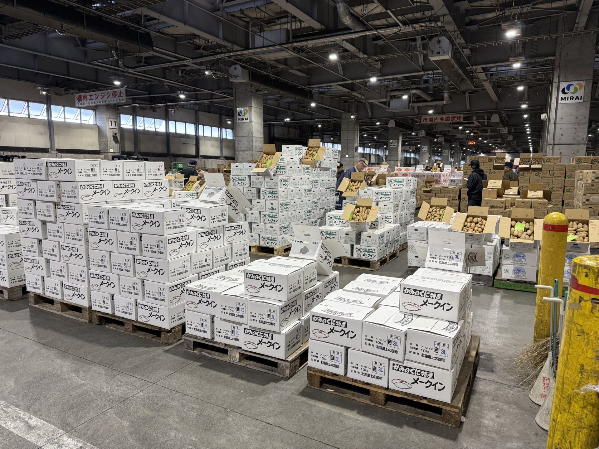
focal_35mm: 24
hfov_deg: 71.6
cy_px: 224
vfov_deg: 56.8
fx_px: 415
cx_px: 300
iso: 200
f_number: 1.78
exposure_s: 1/100
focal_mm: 6.76
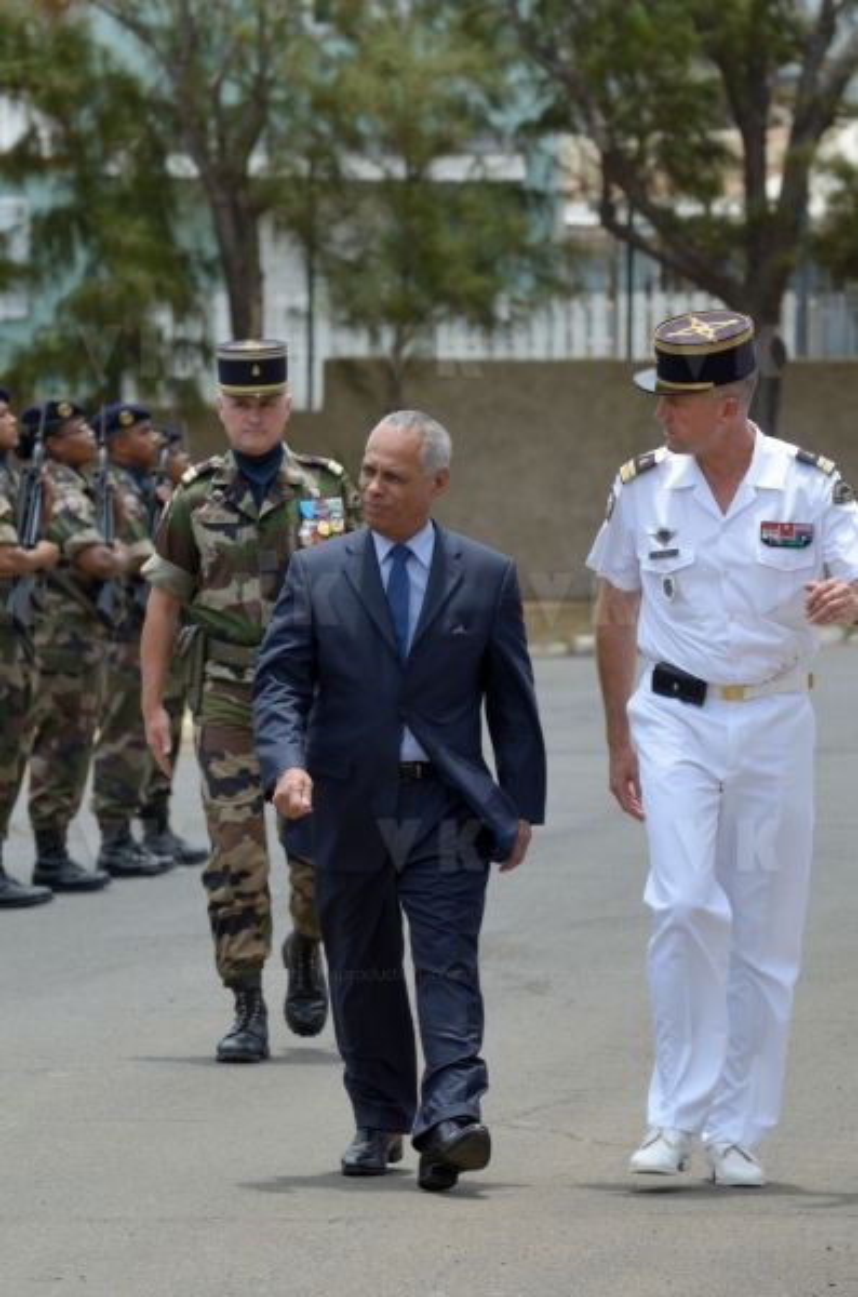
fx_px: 10780
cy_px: 648
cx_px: 429
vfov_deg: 6.9
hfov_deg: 4.6
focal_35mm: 300
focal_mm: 200
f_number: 8
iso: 200
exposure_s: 1/400
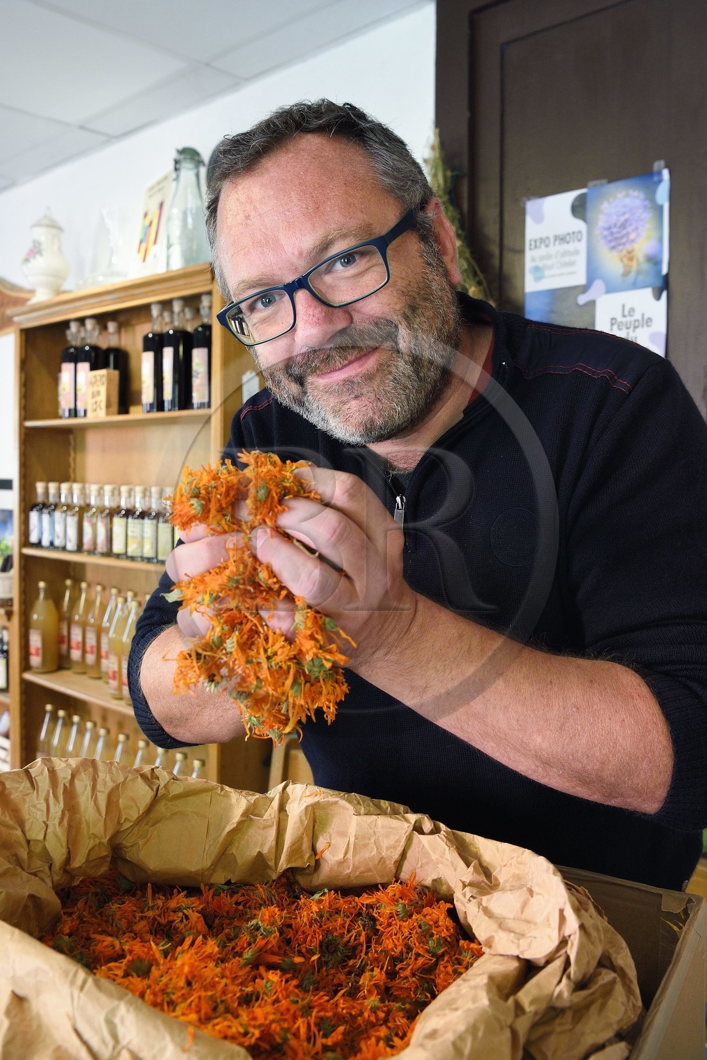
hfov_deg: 42.3
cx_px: 354
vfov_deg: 60.3
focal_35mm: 31
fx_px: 913
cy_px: 530
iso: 1600
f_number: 7.1
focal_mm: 31
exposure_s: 1/30
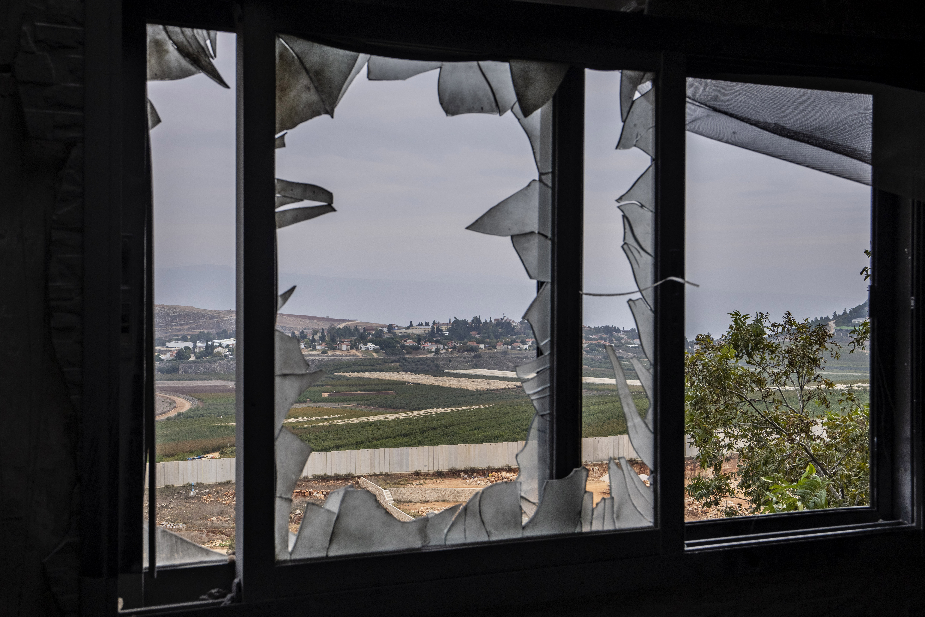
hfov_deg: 54.4
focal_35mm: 35
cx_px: 462
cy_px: 308
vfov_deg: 37.9
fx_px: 899
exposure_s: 1/400
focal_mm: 35
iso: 200
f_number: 8
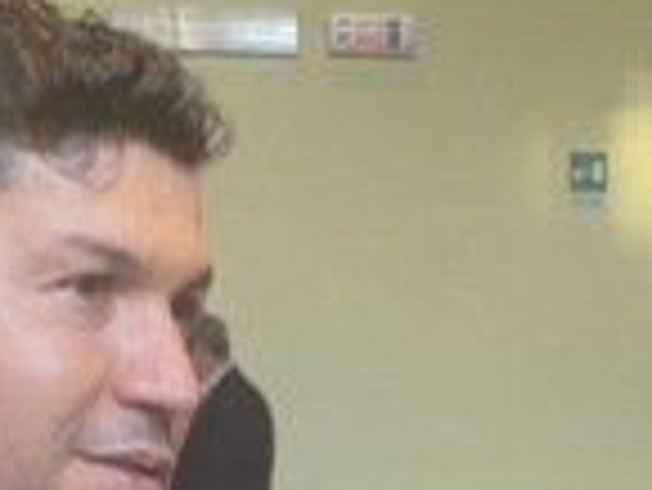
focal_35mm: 122
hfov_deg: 15.7
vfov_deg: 11.2
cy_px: 944
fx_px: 2300
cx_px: 710
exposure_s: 1/50
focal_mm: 4.25
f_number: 1.8
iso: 80
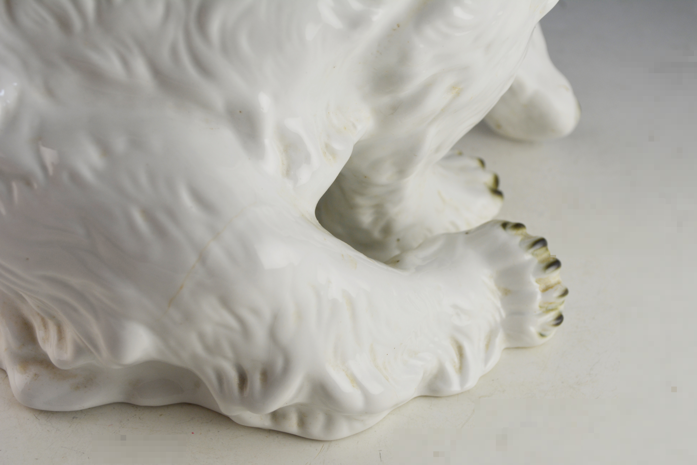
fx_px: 1103
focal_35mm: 57
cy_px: 232
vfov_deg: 23.8
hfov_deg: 35.1
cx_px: 348
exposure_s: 1/160
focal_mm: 38
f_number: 6.3
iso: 200
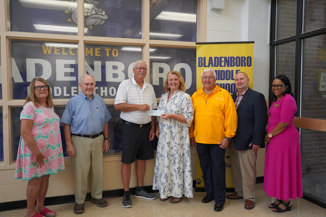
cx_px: 163
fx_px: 272
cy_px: 108
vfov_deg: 43.6
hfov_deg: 61.9
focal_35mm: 30
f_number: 4
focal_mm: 20
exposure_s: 1/160
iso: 1000
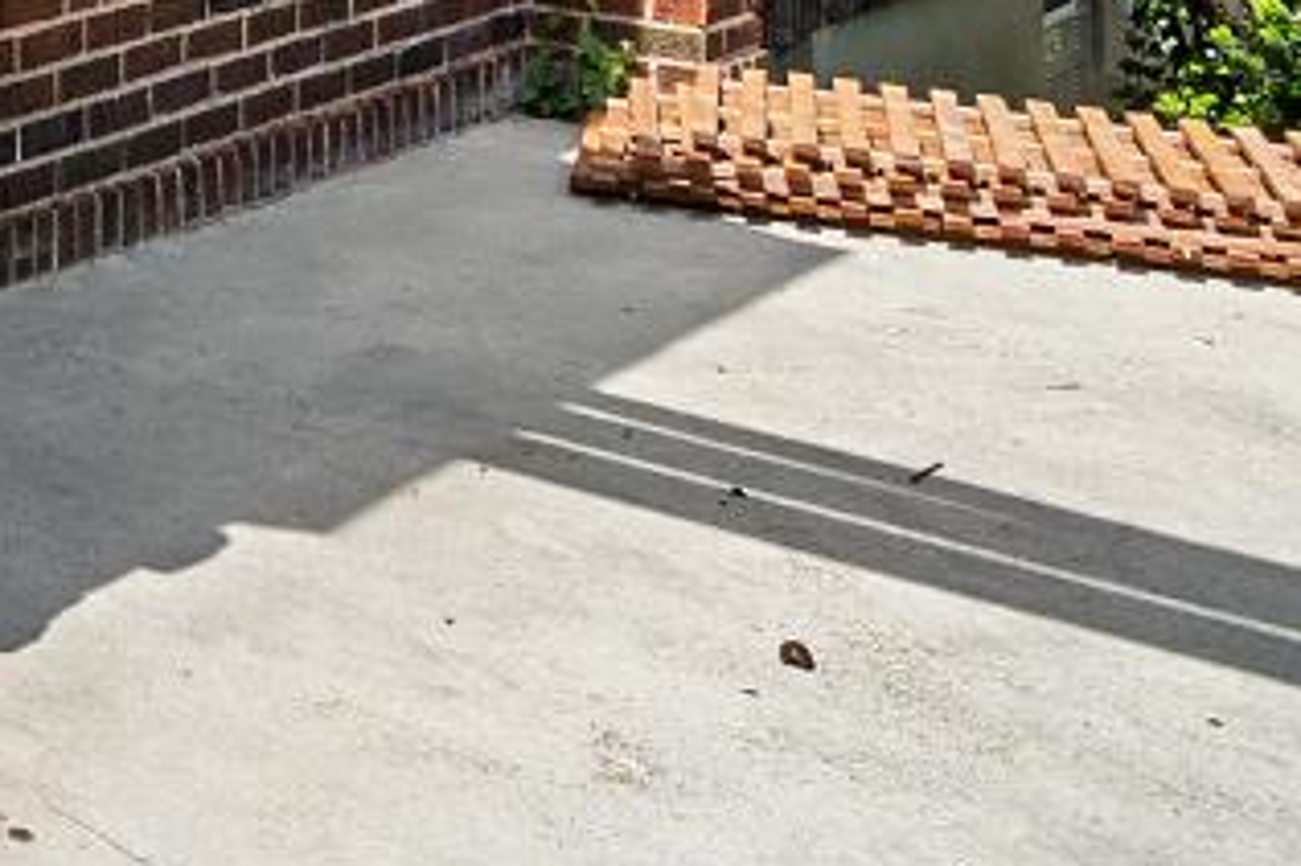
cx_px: -997
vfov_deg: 15.9
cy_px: -743
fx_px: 2564
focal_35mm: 71
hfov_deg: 20.6
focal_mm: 10
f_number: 8
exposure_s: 1/250
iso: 400
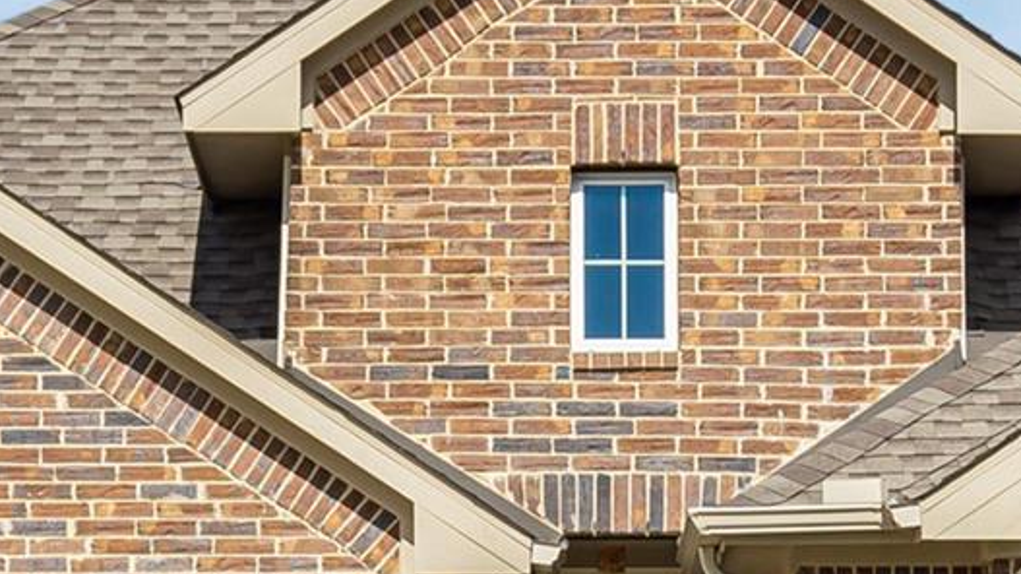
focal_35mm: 177
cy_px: 796
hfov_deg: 12.2
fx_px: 4791
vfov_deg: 6.8
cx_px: 508
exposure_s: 1/1250
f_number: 4.5
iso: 100
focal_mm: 29
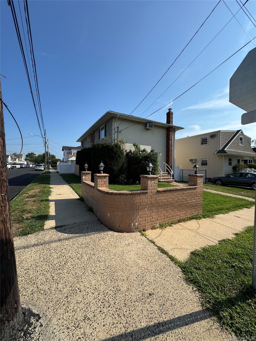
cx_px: 128
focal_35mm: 14
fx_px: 138
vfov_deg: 102.1
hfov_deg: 85.7
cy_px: 170
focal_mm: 2.22
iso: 50
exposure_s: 1/1672
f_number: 2.2
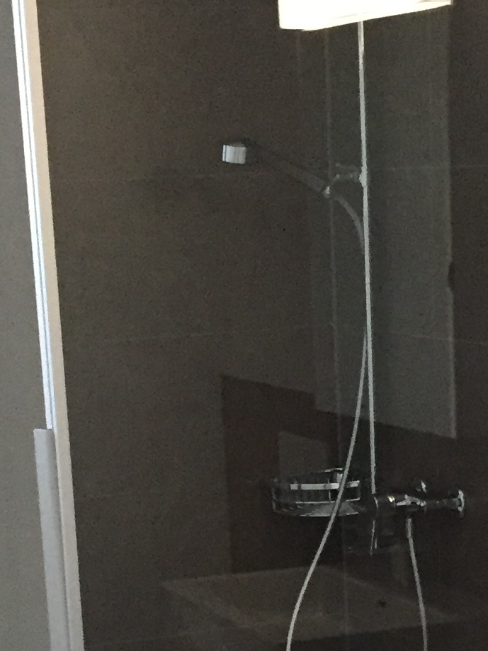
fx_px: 1937
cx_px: 340
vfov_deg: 18.2
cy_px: 760
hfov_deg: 14.3
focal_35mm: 103
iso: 250
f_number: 2.2
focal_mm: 4.15
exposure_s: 1/25
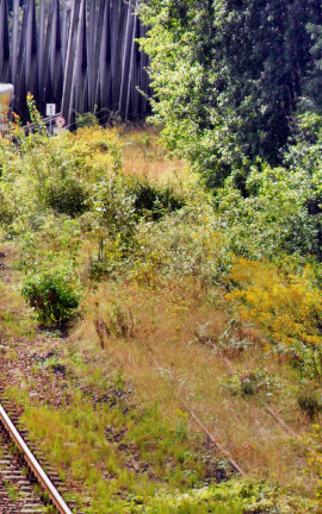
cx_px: -67
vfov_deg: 7.9
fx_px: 3721
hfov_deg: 4.9
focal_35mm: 265
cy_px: 217
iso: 80
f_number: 5.9
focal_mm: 24.5
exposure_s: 1/180
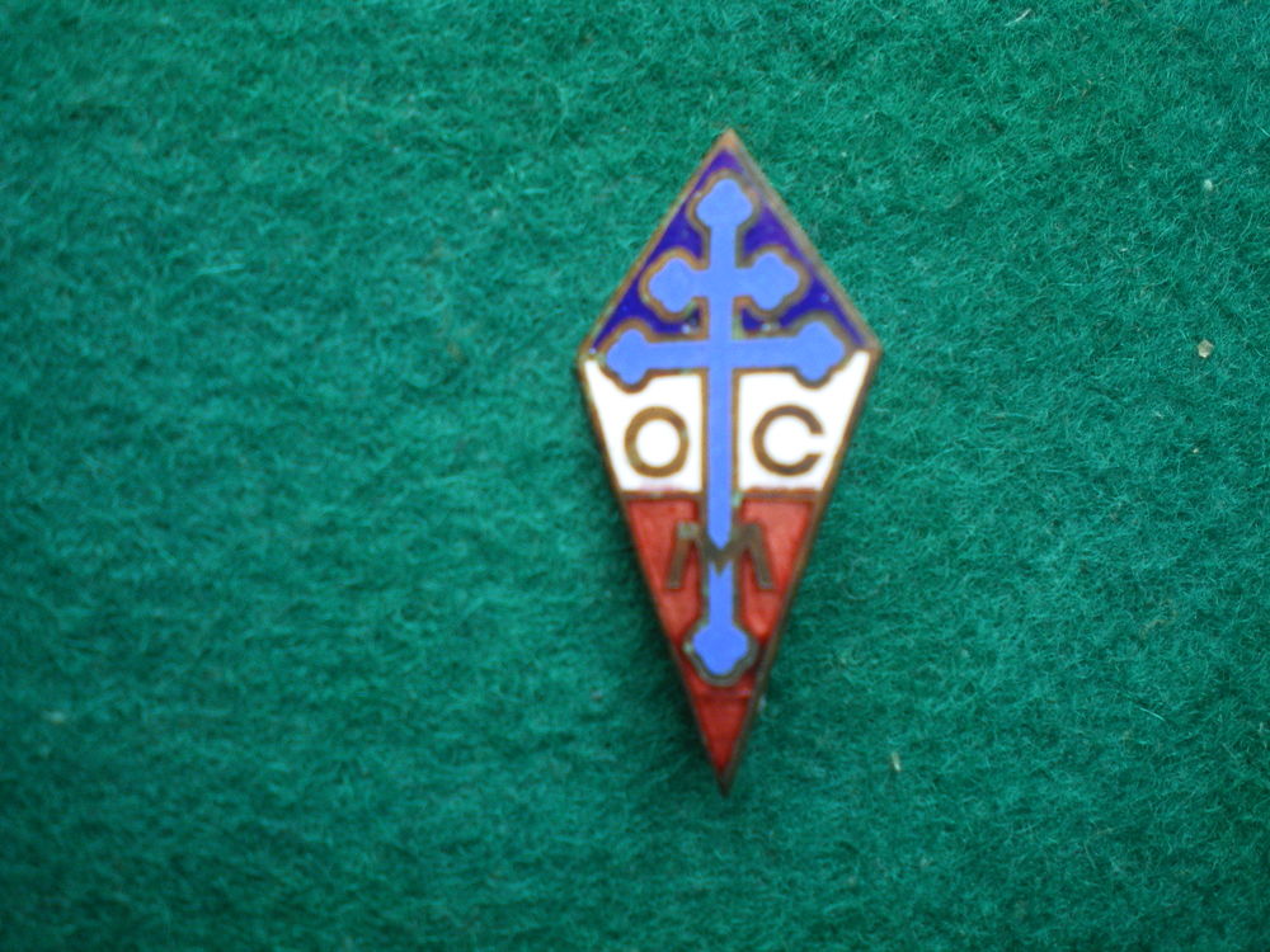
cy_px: 476
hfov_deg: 49.0
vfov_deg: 37.7
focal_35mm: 38
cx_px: 635
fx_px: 1394
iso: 125
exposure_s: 1/50
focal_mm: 6.3
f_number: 3.1
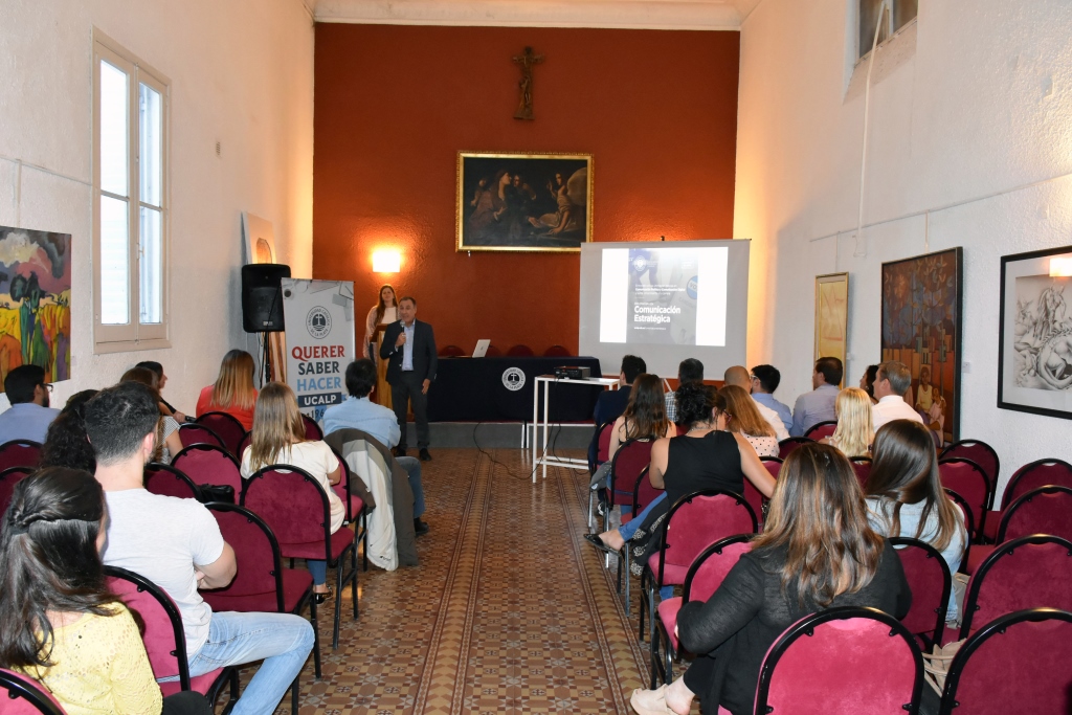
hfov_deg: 67.4
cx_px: 536
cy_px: 358
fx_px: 804
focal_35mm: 27
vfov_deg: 47.9
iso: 3200
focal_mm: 18
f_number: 7.1
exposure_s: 1/60
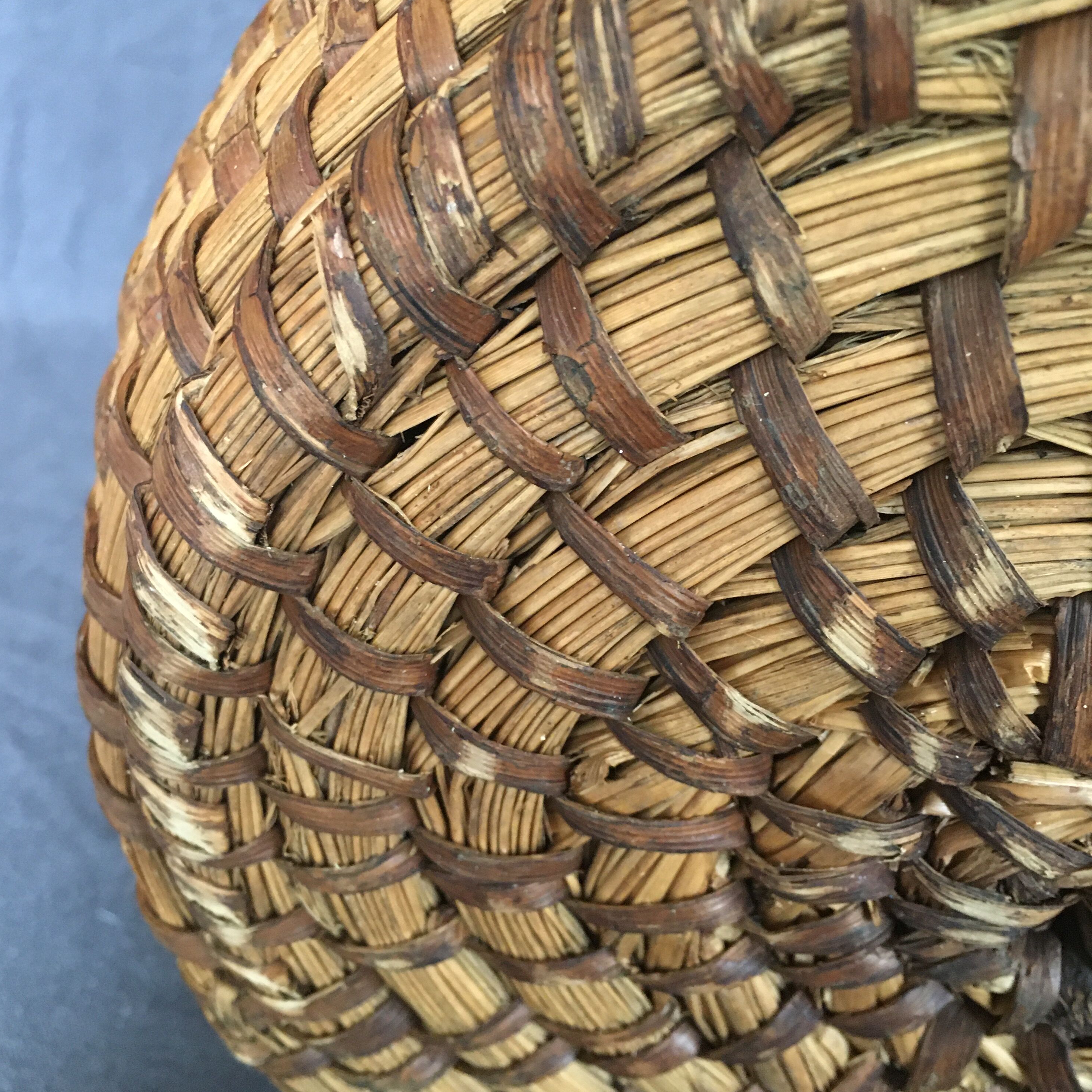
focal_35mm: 35
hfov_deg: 47.2
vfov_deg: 47.2
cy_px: 546
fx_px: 1249
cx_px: 534
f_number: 2.2
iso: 200
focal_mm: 4.15
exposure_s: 1/25
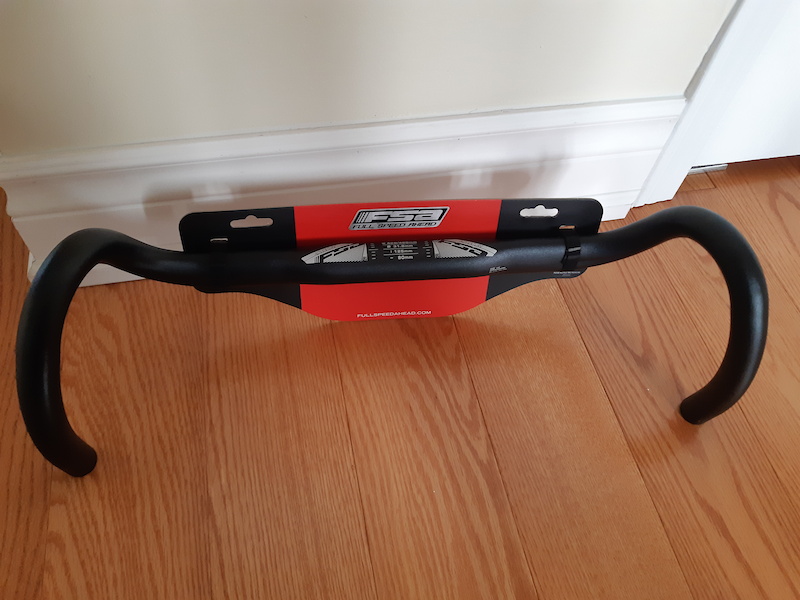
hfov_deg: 67.3
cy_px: 300
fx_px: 601
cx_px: 400
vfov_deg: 53.1
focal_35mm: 26
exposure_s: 1/60
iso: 200
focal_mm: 3.93
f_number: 1.7
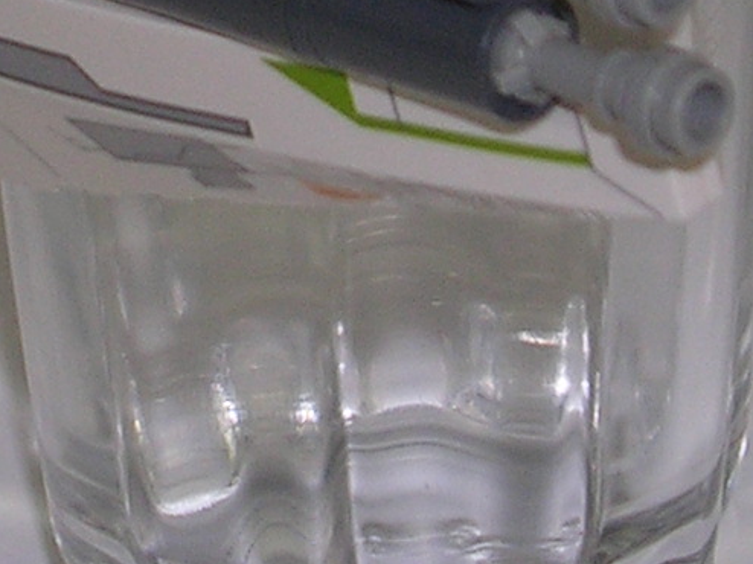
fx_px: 6044
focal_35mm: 278
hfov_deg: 7.1
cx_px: 218
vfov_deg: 5.2
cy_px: -566
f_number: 3.6
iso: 50
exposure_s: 1/60.1
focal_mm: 10.2
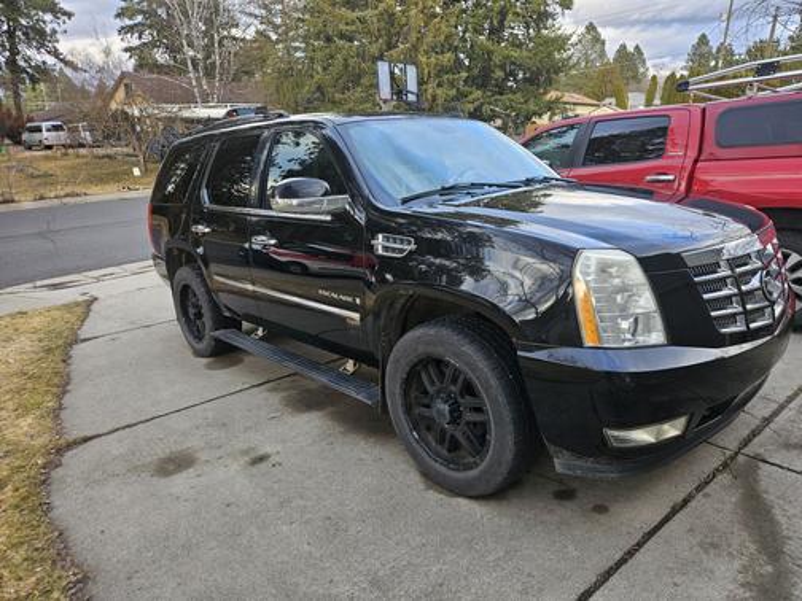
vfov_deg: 58.9
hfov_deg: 73.9
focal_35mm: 23
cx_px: 401
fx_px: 533
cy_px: 300
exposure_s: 1/180
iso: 64
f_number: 1.8
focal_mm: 5.4
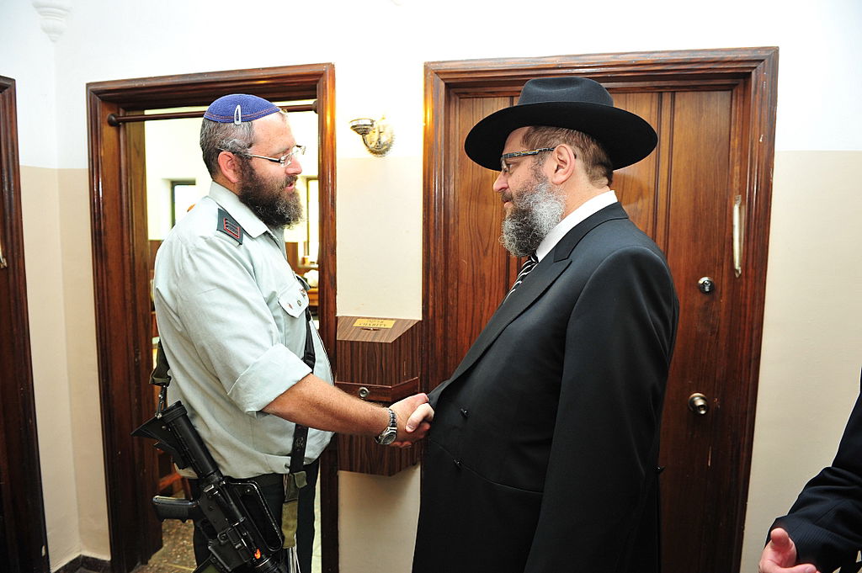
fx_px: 574
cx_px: 431
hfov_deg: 73.8
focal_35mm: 24
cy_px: 286
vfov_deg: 53.1
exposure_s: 1/100
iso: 1000
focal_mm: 24
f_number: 4
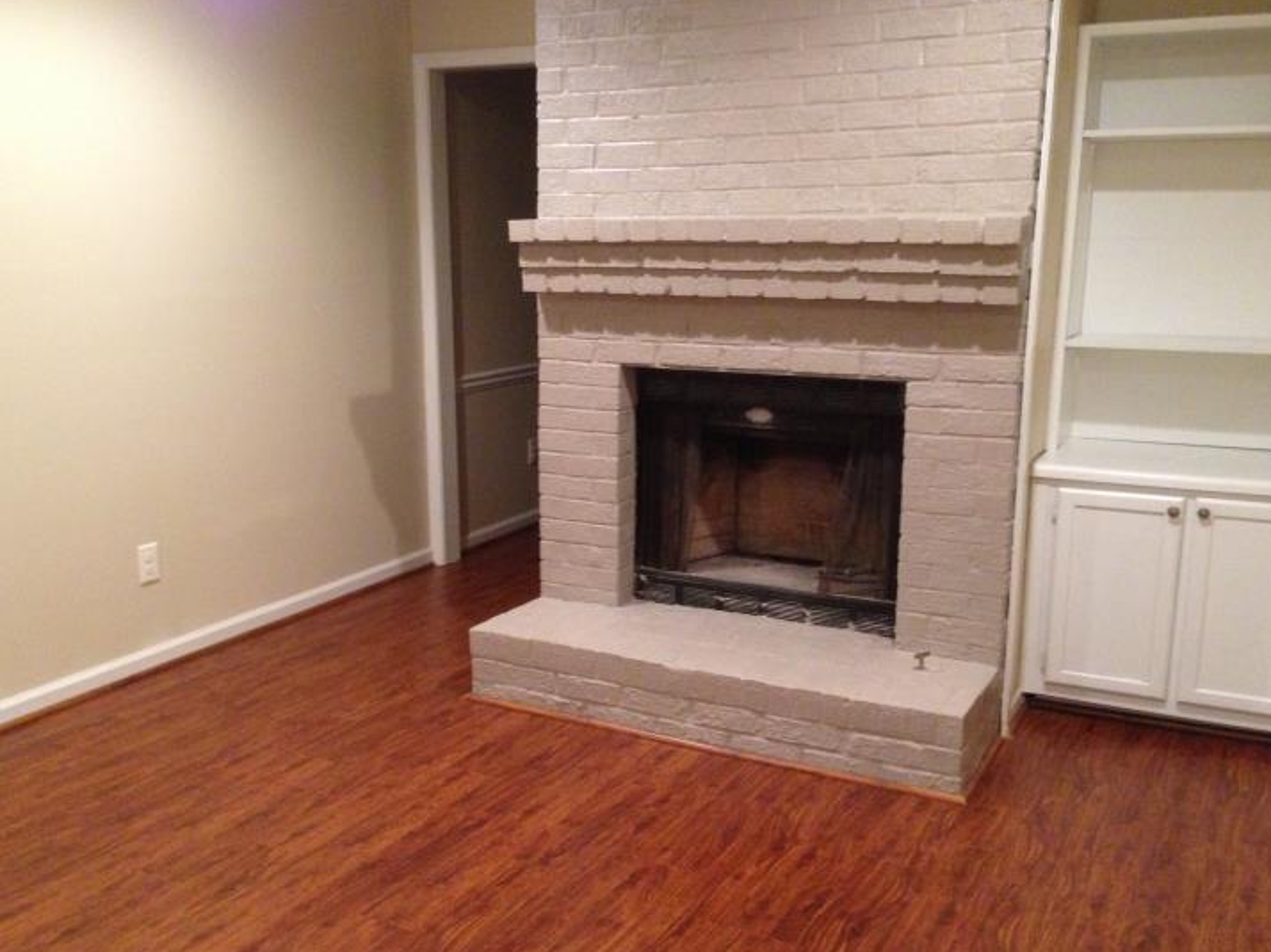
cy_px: 523
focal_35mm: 37
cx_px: 570
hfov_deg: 50.1
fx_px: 1358
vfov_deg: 38.6
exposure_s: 1/20
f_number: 2.4
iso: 400
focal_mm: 4.12
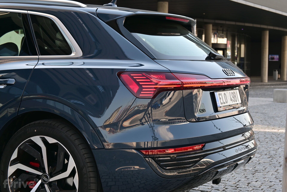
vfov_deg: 18.2
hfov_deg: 27.0
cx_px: 144
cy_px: 96
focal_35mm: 75
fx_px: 598
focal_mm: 50
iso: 100
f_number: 6.3
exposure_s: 1/125
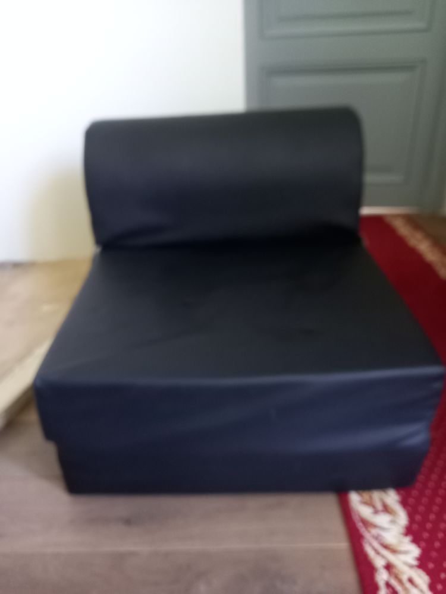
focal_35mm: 25
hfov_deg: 54.9
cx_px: 223
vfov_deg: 69.4
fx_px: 429
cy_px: 297
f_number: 2
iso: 640
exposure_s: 1/20
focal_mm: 4.6
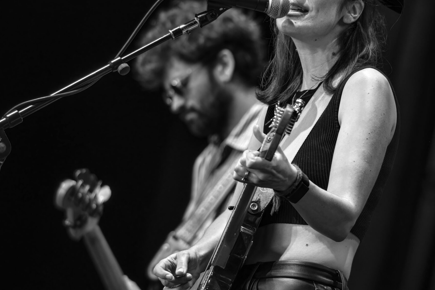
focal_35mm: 664
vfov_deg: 2.1
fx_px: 8019
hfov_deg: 3.1
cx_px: 284
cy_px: 99
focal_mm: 460
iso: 1100
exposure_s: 1/160
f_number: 6.3
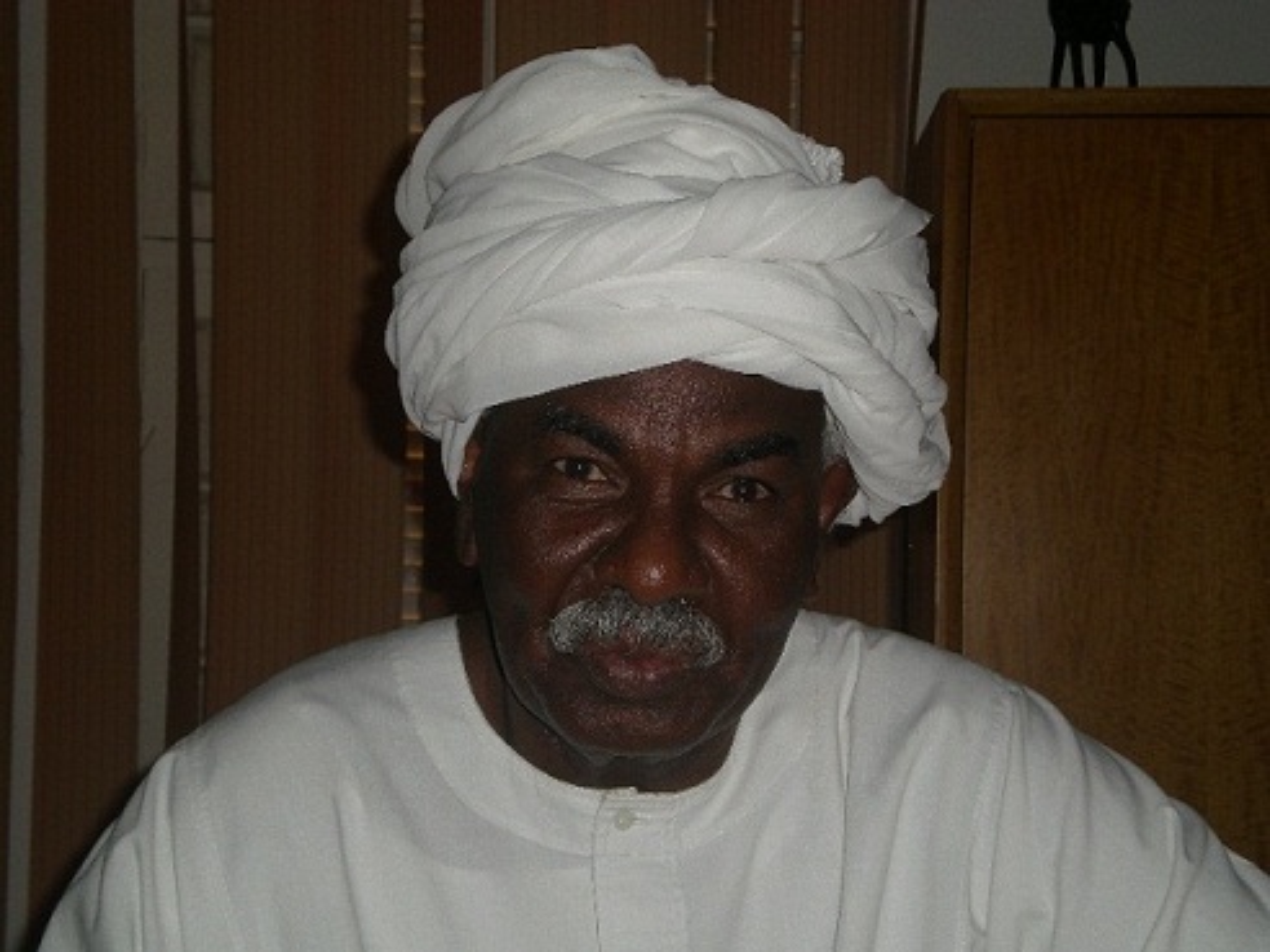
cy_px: 476
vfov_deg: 19.9
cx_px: 635
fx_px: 2715
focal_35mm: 74
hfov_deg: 26.3
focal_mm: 12.3
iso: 50
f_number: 4.6
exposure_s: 1/120
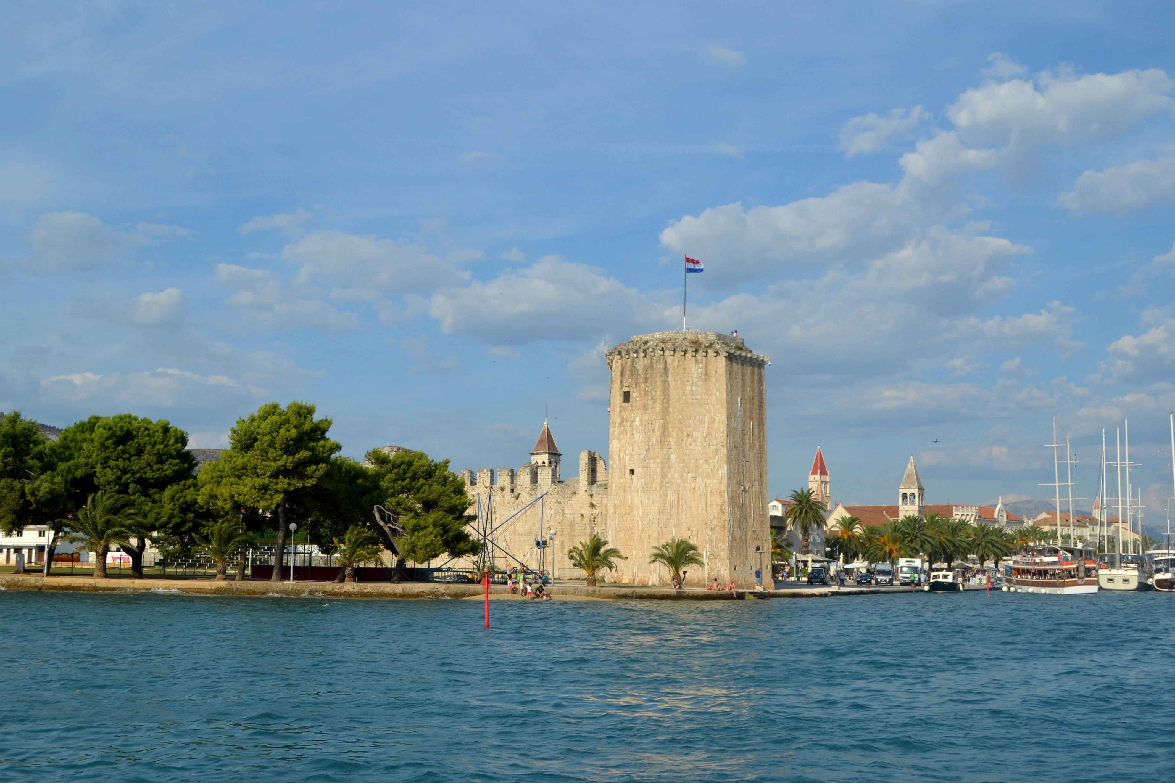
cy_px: 382
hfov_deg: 49.5
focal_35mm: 39
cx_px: 550
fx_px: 1273
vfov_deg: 34.2
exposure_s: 1/200
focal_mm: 24
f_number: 7.1
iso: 100
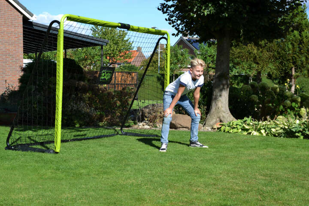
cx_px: 154
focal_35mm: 68
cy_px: 103
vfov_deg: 20.2
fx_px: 579
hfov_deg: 29.9
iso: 100
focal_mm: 45
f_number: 7.1
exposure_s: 1/200
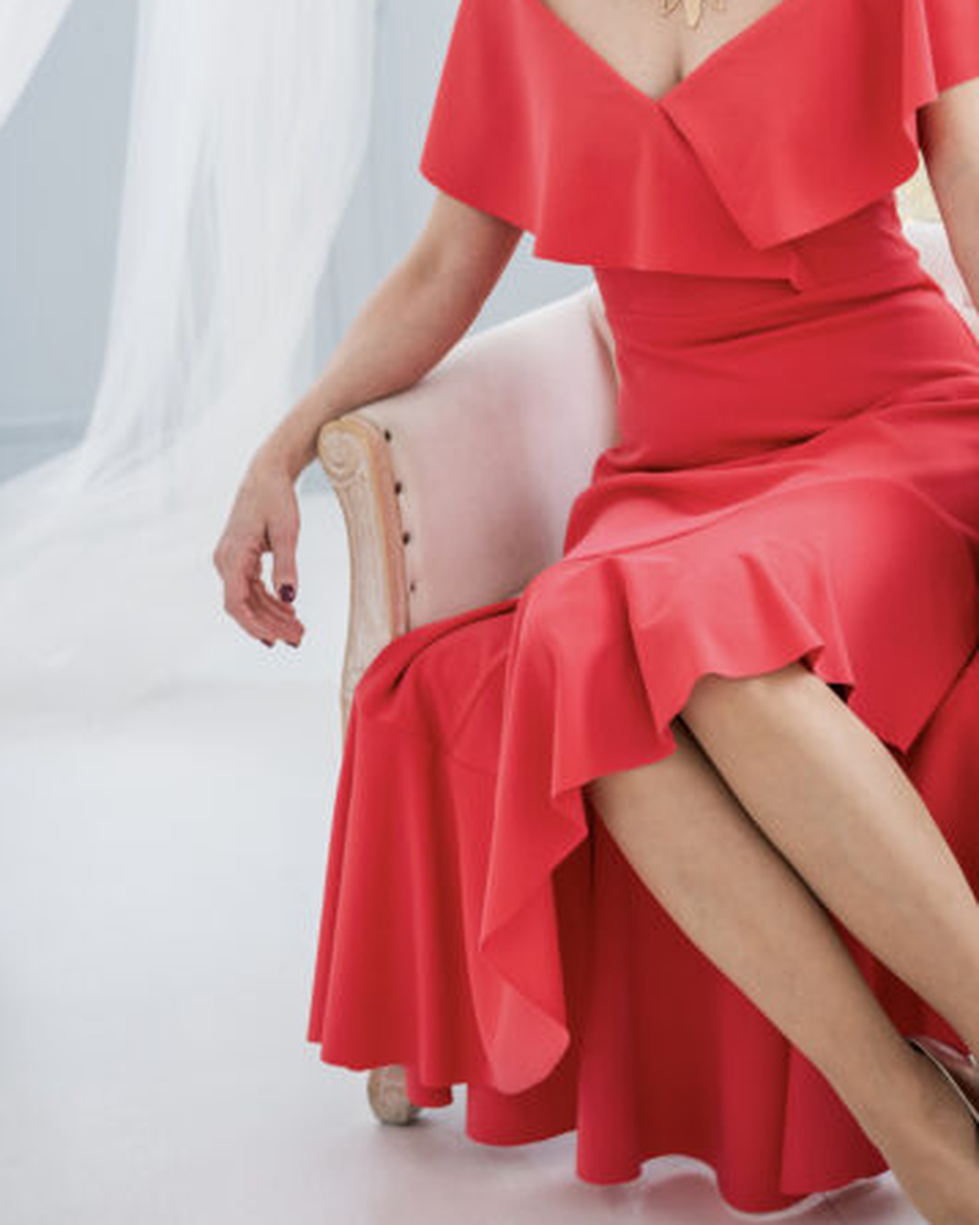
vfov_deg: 22.9
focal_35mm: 83
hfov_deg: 18.4
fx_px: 3008
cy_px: 366
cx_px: 727
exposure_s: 1/160
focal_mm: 44
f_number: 3.2
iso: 500
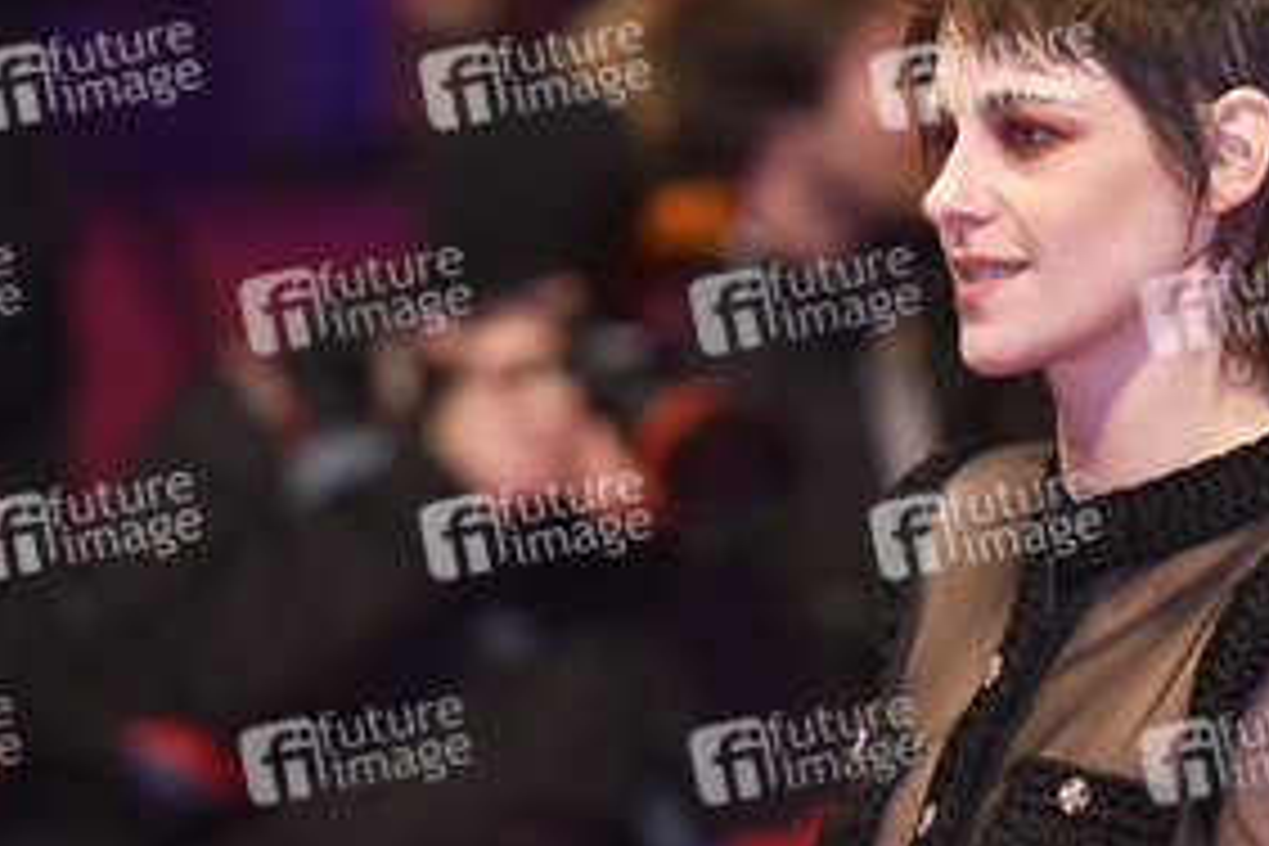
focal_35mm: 296
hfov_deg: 7.0
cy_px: 414
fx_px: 10433
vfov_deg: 4.6
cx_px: 866
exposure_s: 1/400
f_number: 3.2
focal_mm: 185
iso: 1250
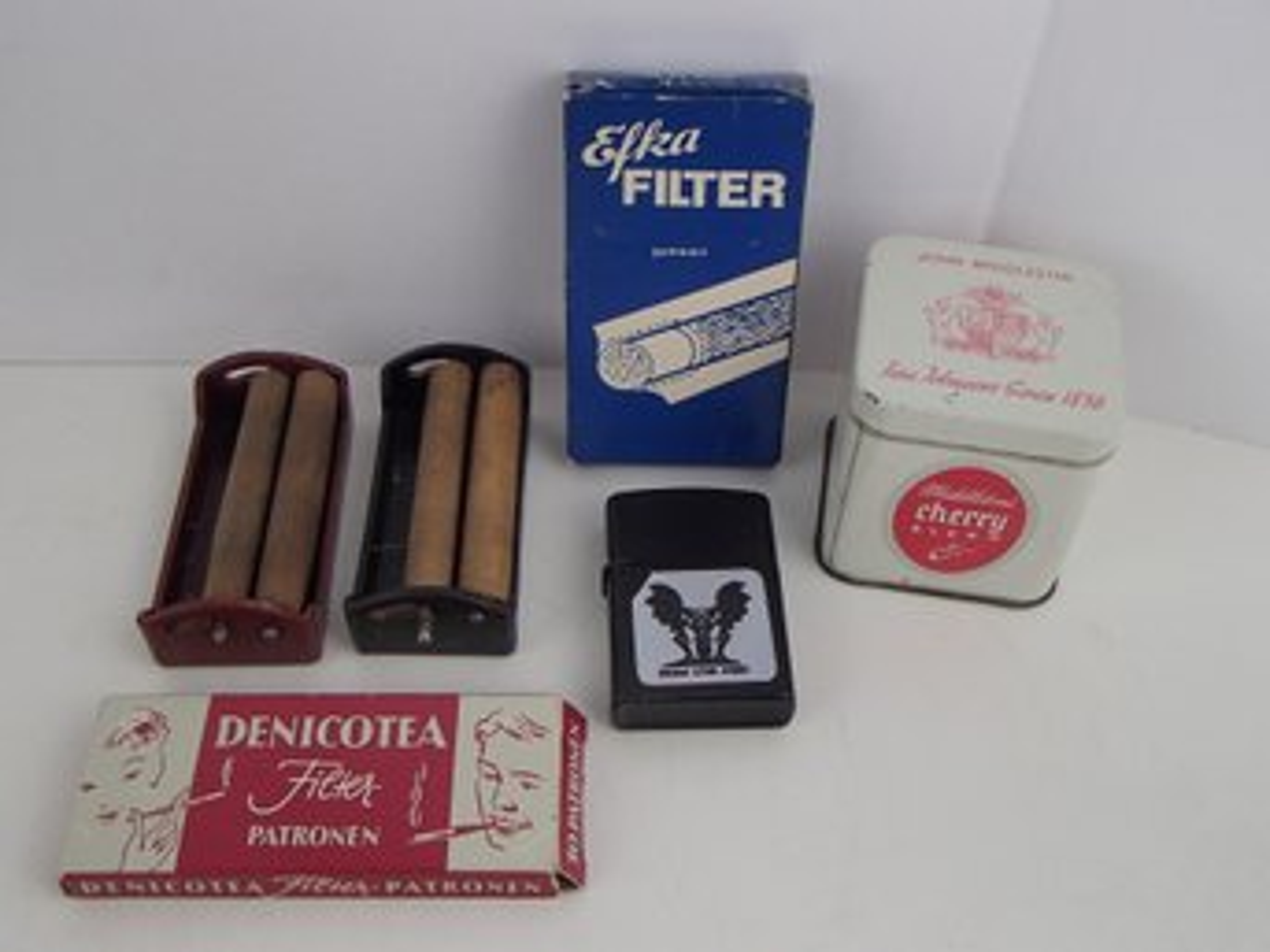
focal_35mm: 37
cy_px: 476
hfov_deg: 50.2
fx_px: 1357
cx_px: 635
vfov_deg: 38.6
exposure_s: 1/160
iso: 200
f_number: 4.7
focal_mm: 6.64
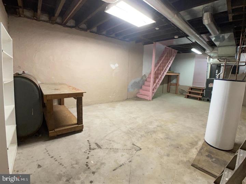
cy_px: 92
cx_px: 123
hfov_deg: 67.3
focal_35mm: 26
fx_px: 185
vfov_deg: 53.1
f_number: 1.6
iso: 200
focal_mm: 4.2
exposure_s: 1/60
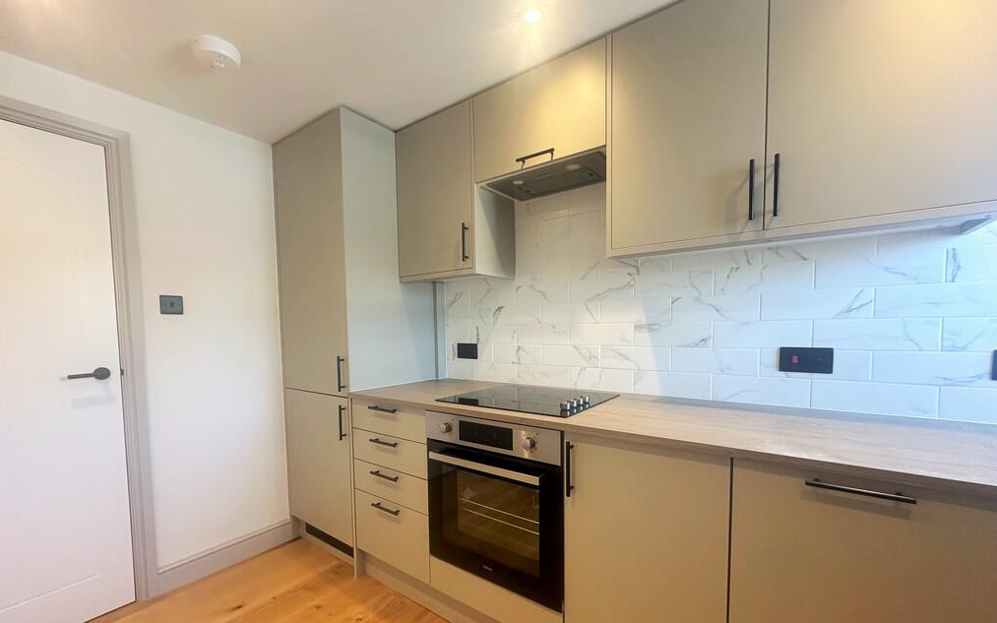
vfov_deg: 74.4
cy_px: 353
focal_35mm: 15
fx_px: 408
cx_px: 494
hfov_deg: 101.5
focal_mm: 2.22
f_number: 2.2
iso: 160
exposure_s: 1/99
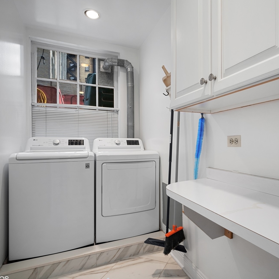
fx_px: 191
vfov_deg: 72.1
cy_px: 141
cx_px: 169
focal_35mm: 21
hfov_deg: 71.3
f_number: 9.5
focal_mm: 16
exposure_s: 1/4
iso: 200
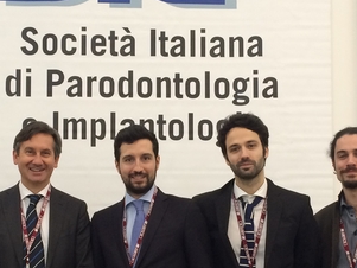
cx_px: 140
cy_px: 190
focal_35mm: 77
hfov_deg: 25.3
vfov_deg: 19.1
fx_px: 794
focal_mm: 4.15
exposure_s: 1/33
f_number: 2.2
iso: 64
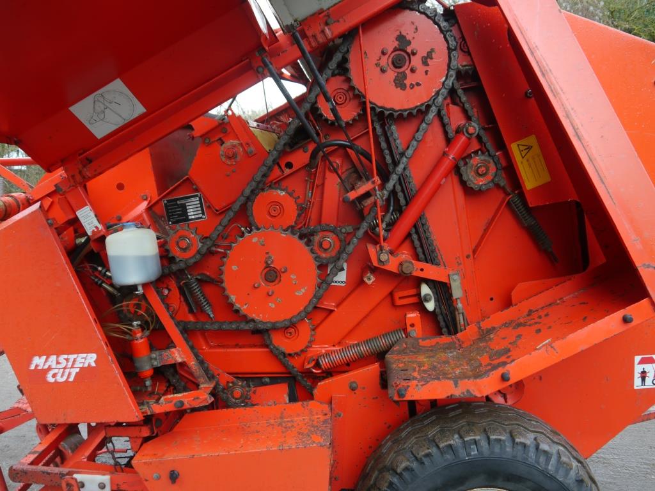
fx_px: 568
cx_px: 328
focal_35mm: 30
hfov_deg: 60.0
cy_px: 246
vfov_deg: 46.8
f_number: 3.6
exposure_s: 1/60
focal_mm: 15
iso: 250
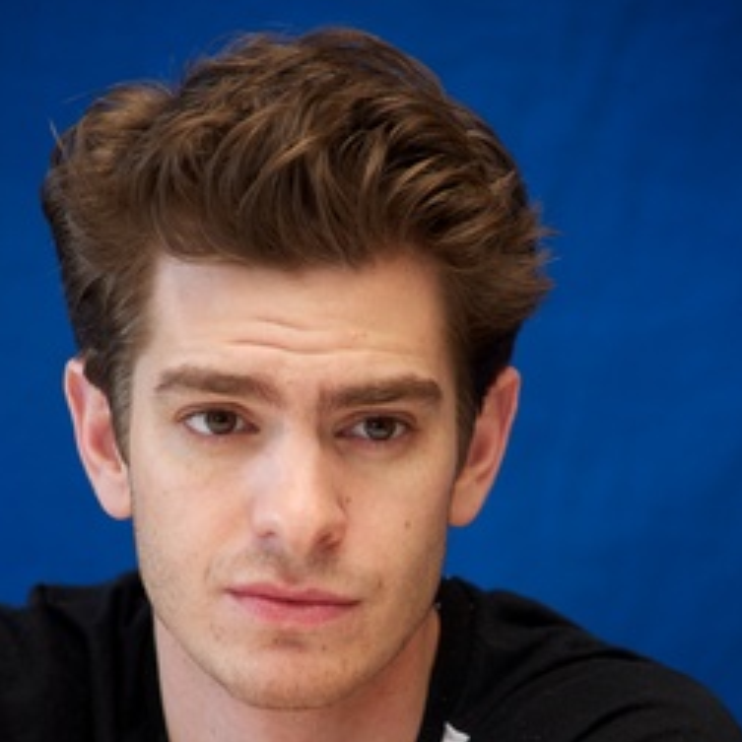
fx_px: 6572
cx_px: 367
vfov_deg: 6.5
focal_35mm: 271
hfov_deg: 6.5
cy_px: 532
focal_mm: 200
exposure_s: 1/60
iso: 1000
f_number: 5.6
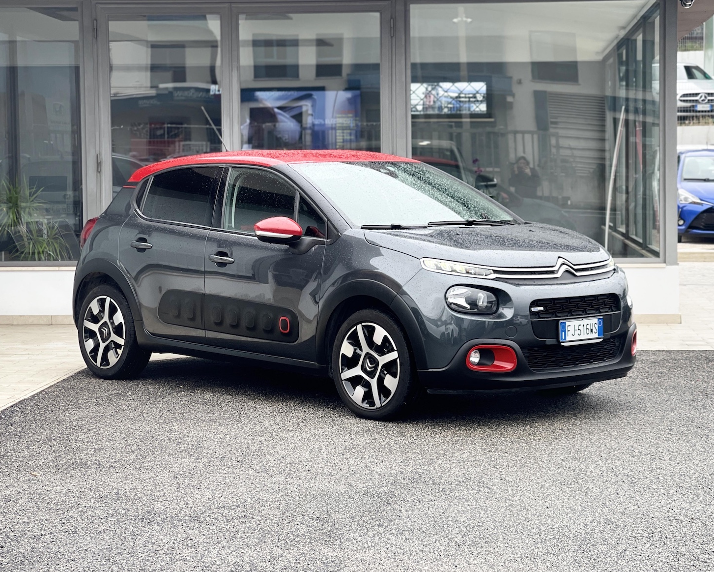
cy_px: 286
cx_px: 364
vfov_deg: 22.8
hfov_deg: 28.3
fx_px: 1416
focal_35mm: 67
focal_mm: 7.5
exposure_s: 1/121
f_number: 2.2
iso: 32
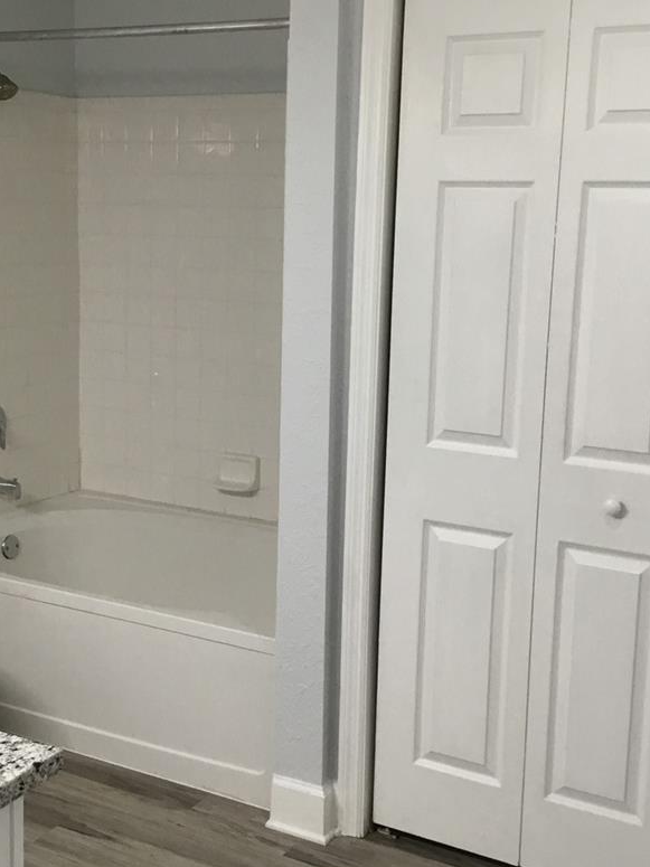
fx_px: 1202
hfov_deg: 30.2
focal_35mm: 48
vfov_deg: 39.6
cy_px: 403
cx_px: 269
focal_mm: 3.3
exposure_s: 1/30
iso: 64
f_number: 2.4
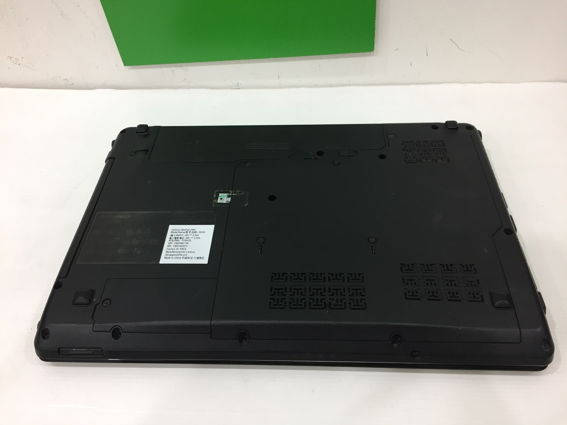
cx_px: 284
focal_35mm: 29
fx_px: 475
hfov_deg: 61.7
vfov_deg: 48.2
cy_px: 212
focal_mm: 4.15
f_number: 2.2
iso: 125
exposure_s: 1/33
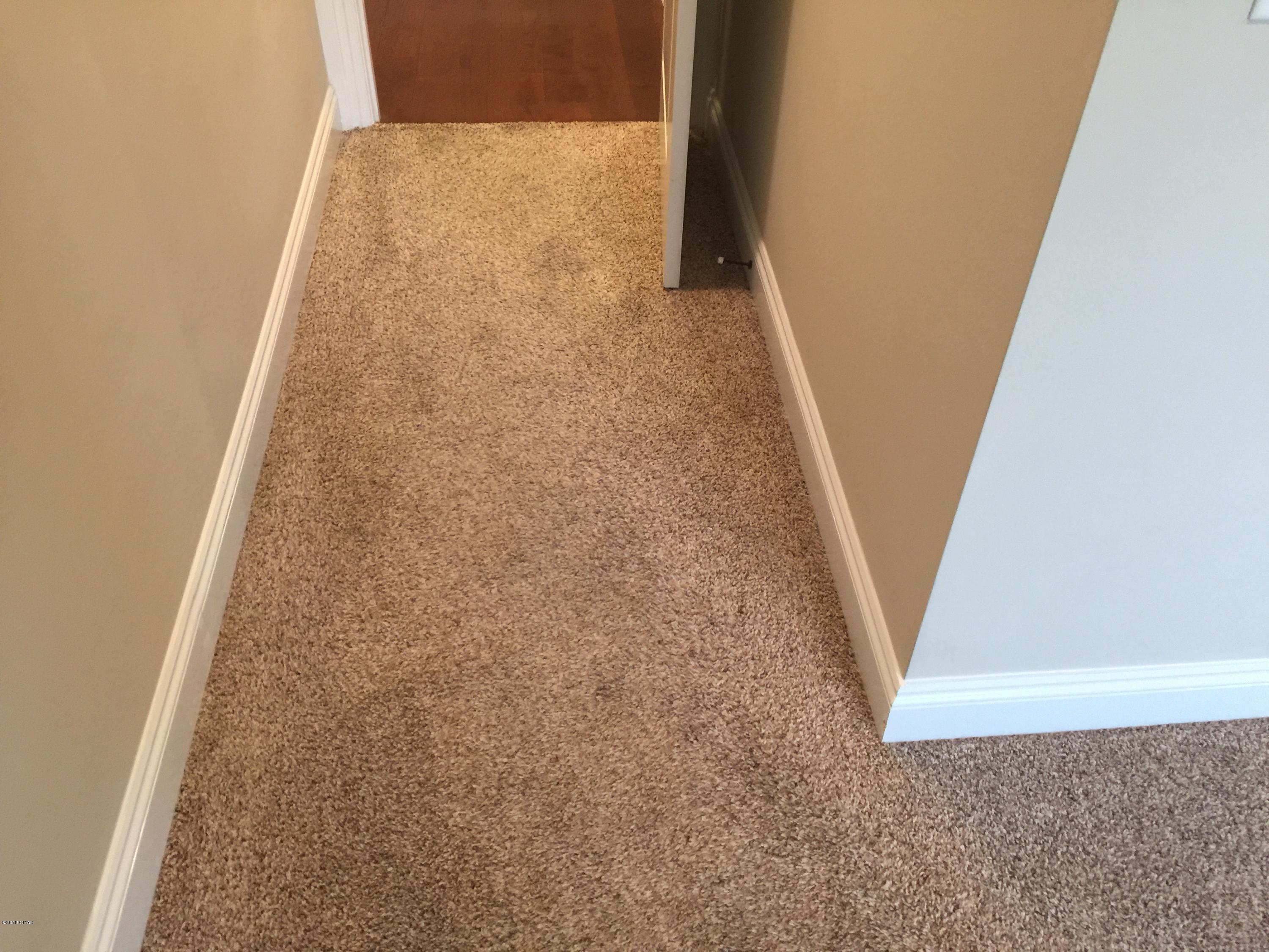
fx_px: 1063
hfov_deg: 61.7
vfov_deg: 48.2
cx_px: 634
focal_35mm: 29
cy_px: 476
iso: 100
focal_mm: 4.15
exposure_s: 1/15
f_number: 2.2
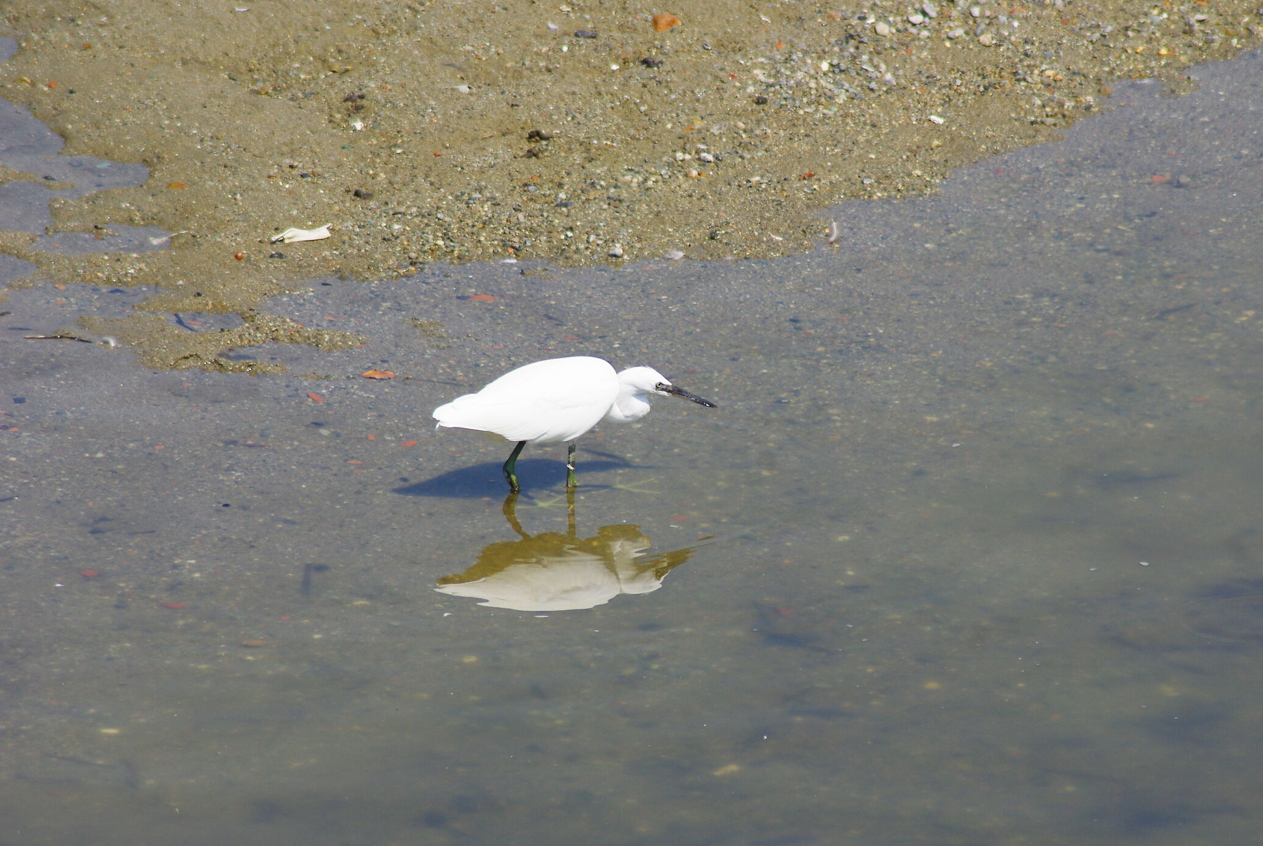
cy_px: 470
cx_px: 696
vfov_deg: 2.7
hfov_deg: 4.0
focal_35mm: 520
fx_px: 18268
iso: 200
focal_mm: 300
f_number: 8
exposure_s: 1/640
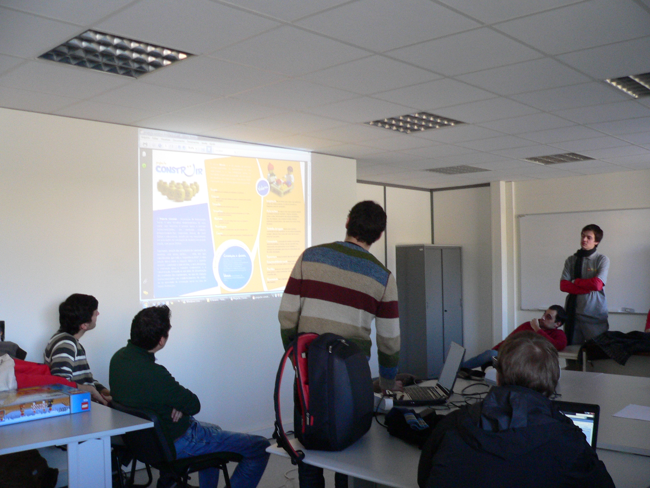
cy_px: 244
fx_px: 676
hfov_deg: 51.4
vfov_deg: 39.7
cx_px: 325
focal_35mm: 36
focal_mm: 6
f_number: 2.8
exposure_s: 1/15
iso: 200
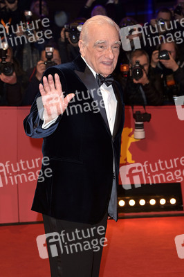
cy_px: 138
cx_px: 92
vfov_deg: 28.9
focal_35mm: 70
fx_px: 538
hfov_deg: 19.4
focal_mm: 70
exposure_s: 1/250
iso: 1250
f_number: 5.6
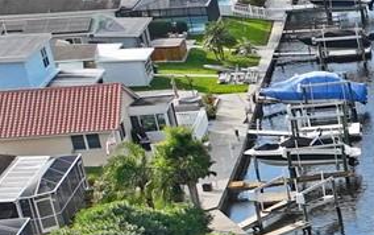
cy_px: 323
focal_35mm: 143
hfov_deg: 11.0
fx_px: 1459
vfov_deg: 9.0
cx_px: 1030
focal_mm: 12.29
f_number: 2.8
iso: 240
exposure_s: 1/200
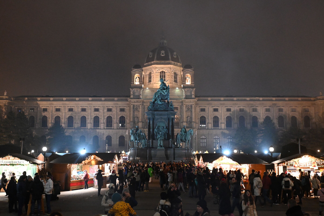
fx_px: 324
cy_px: 108
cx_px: 162
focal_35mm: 36
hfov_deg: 53.1
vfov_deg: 36.9
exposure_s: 1/30
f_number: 5
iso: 5000
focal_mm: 24
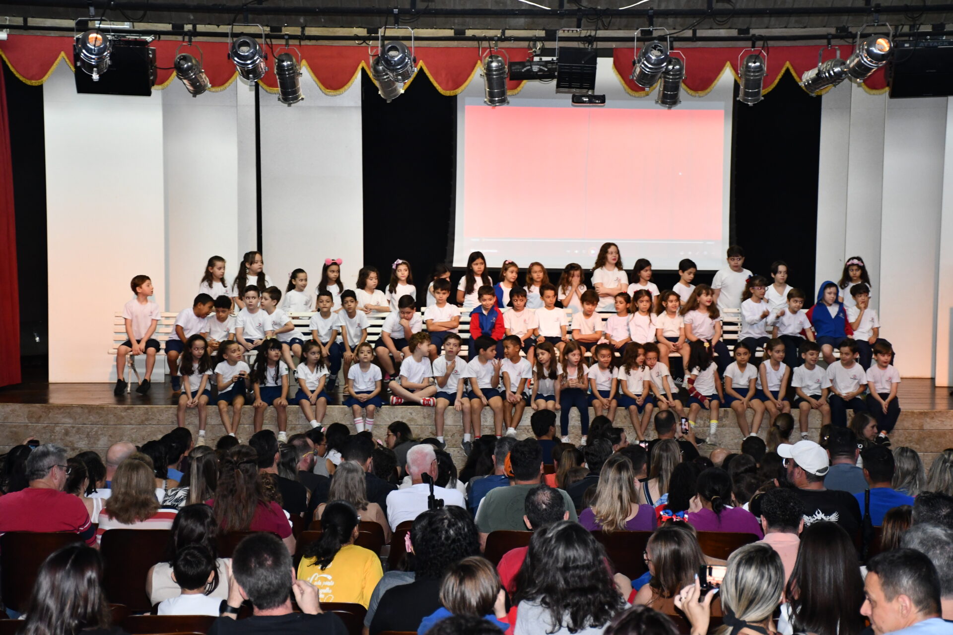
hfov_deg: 22.6
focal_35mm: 90
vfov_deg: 15.2
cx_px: 476
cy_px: 318
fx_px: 2382
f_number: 5
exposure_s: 1/60
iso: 1800
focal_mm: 60
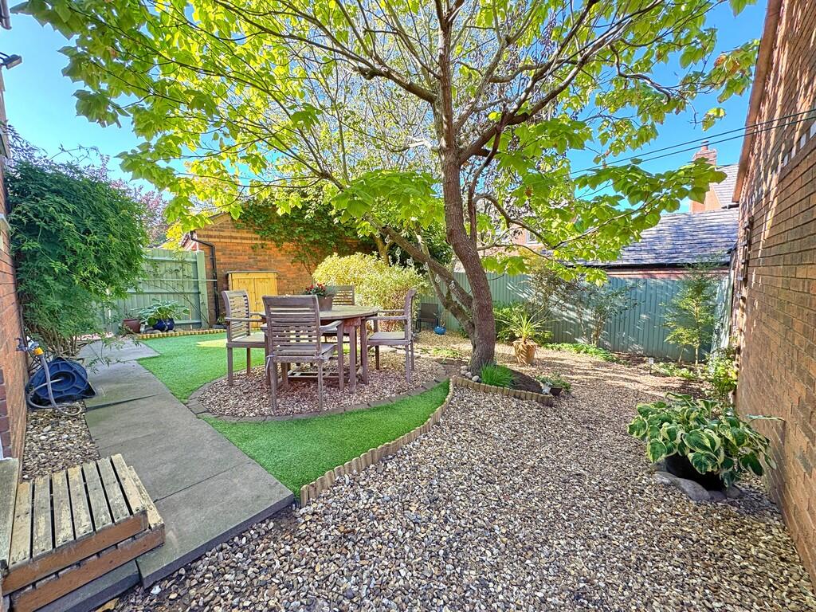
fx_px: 330
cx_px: 408
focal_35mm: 14
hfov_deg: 102.1
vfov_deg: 85.7
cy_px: 306
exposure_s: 1/99
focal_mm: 2.22
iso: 40
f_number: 2.2
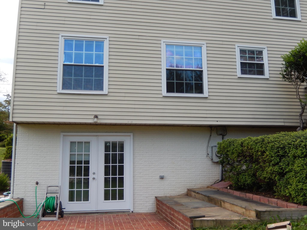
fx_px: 319
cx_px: 154
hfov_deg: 51.4
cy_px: 115
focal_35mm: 36
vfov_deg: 39.7
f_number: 4
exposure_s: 1/160
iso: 125
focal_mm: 6.5
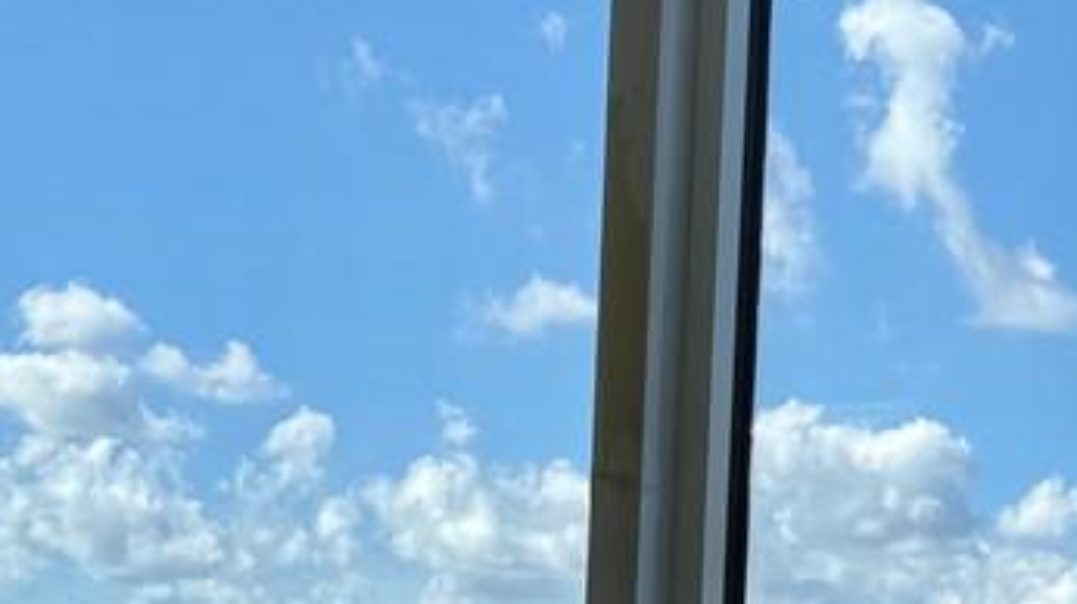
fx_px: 3453
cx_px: 716
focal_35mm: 121
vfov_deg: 9.7
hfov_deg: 17.7
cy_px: 953
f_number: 1.78
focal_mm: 6.76
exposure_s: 1/966
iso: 80
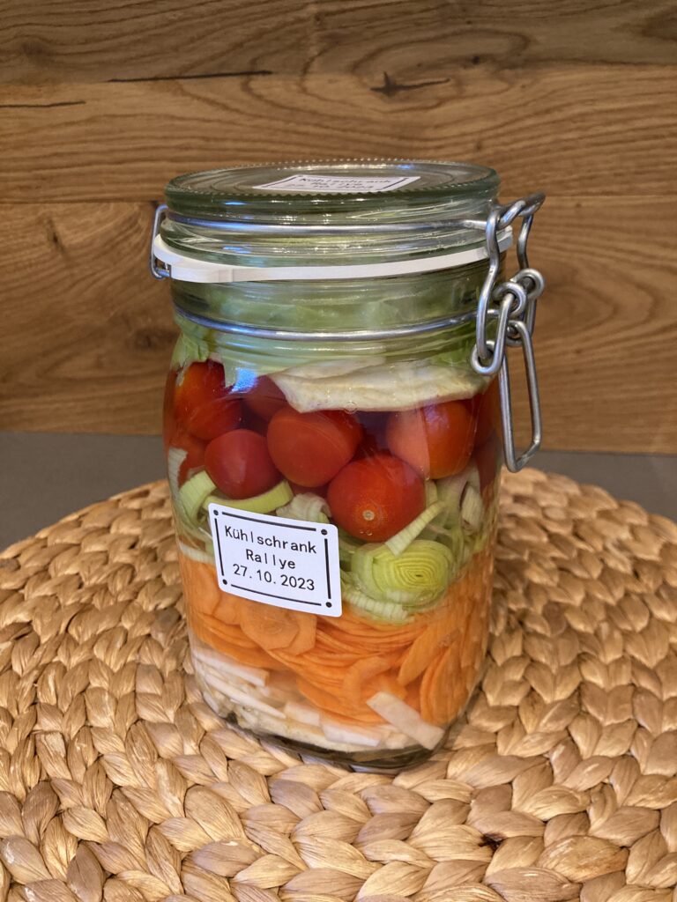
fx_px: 730
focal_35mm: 28
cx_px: 338
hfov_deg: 49.7
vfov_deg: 63.4
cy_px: 451
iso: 250
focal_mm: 3.99
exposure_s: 1/50
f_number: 1.8
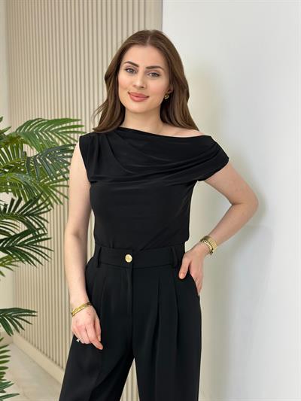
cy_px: 200
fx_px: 556
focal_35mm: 48
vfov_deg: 39.6
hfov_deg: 30.3
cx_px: 150
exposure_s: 1/100
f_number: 1.78
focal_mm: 6.86
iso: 64
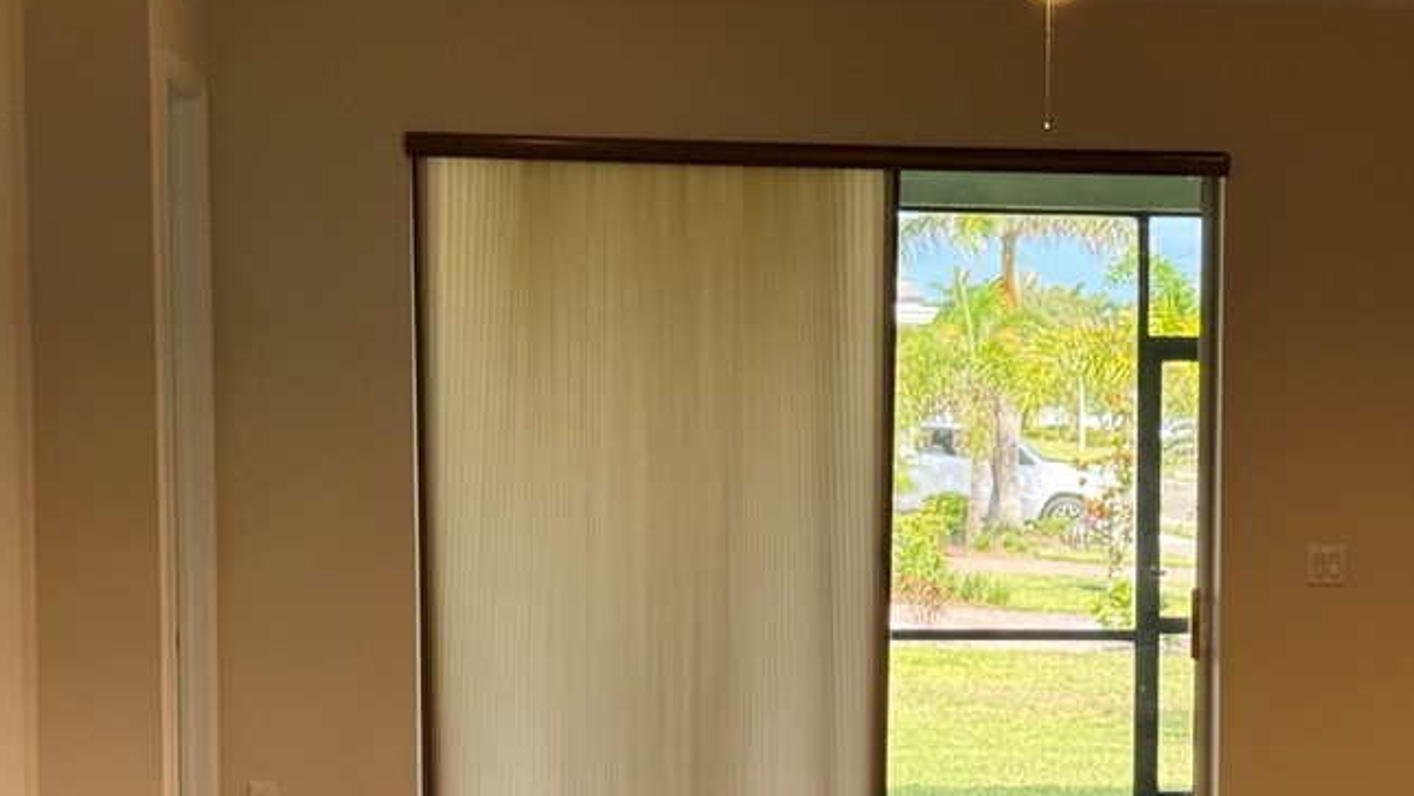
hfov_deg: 25.3
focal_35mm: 83
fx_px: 3112
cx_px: 1041
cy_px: 640
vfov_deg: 14.5
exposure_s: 1/240
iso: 100
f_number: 1.78
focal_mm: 6.76
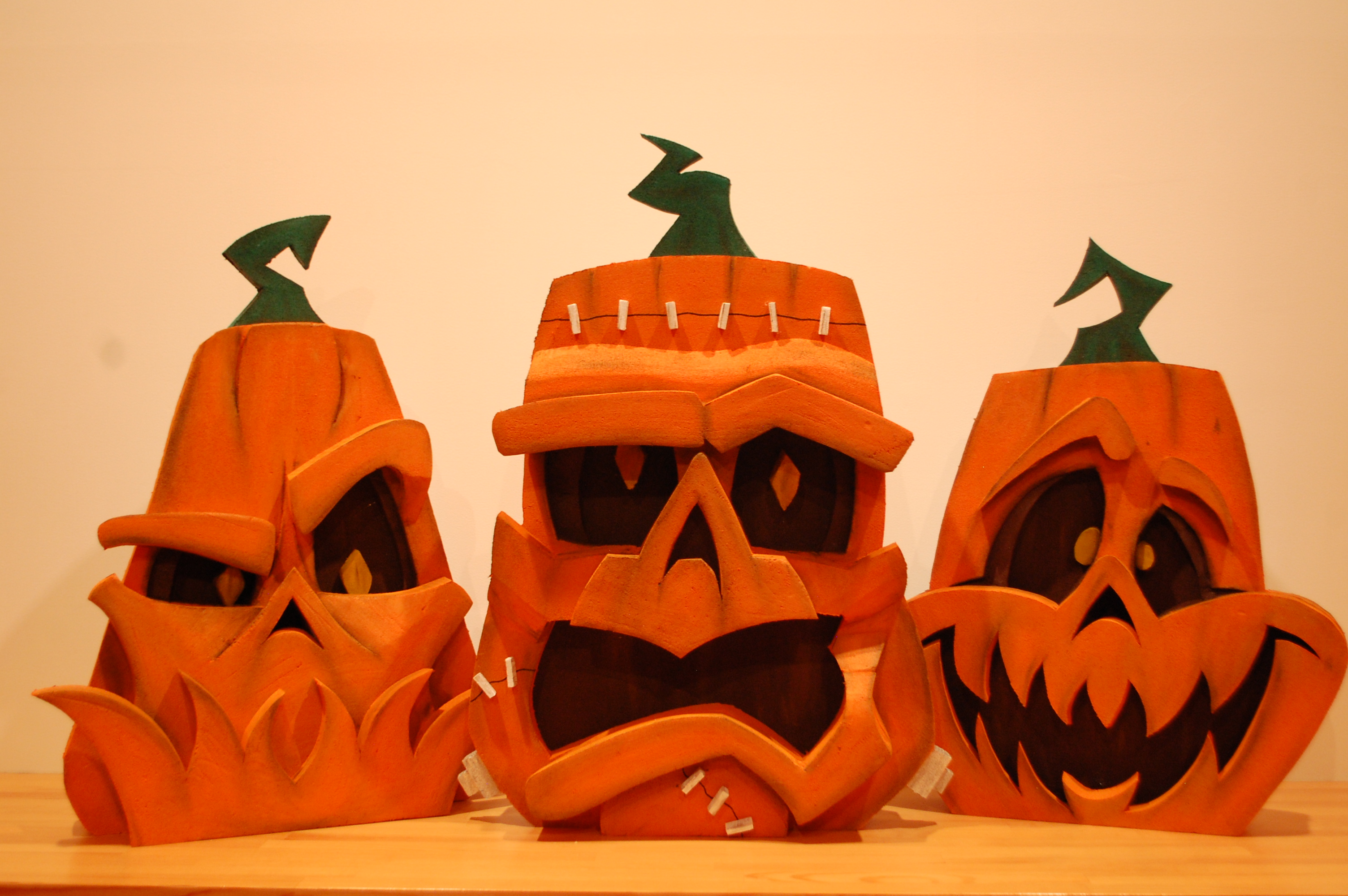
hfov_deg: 53.2
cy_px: 448
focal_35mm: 36
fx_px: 1347
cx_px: 674
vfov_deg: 36.8
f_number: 4.2
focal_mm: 24
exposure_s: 1/10
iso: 800
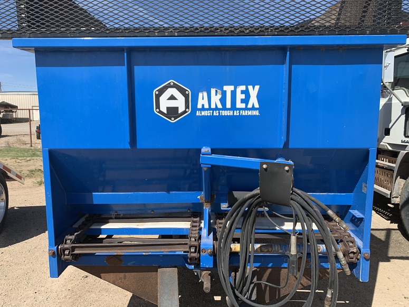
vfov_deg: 53.1
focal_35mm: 26
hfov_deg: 67.3
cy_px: 154
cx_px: 204
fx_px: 307
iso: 25
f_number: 1.8
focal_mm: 4.25
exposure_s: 1/1610
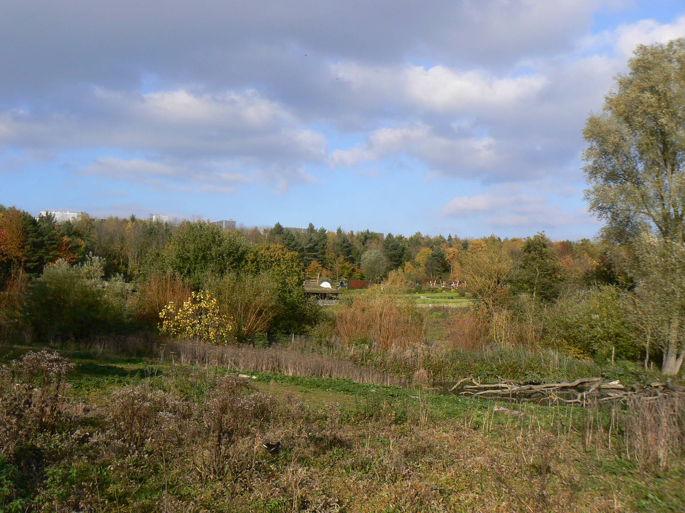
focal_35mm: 36
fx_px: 712
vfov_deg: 39.7
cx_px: 342
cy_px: 256
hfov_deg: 51.4
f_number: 5.6
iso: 80
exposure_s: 1/400
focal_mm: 6
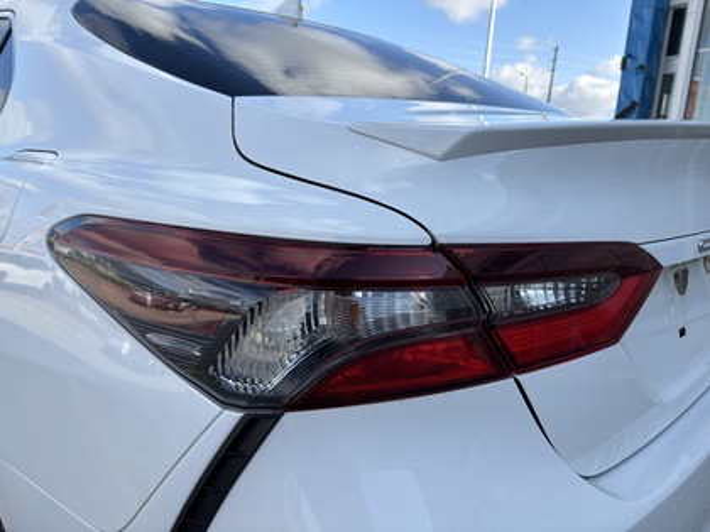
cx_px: 355
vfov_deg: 53.1
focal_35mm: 26
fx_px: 533
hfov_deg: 67.3
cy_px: 266
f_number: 1.6
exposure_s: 1/1783
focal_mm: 5.96
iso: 50
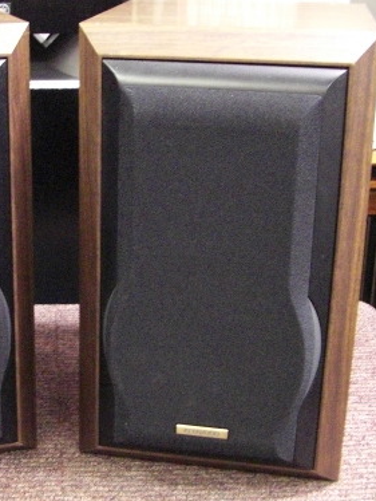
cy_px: 236
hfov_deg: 22.2
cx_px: 60
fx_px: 940
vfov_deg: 29.8
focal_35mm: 65
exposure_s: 1/13
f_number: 3.4
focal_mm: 6.3
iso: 800
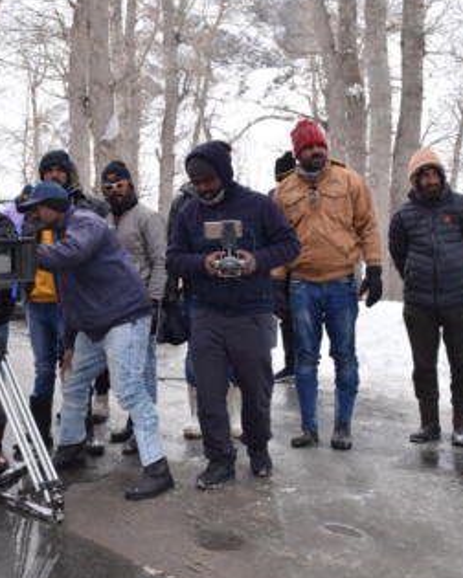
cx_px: 156
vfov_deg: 32.5
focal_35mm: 58
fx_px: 993
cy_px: 285
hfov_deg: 26.1
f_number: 5.6
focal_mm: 26
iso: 400
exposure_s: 1/1250
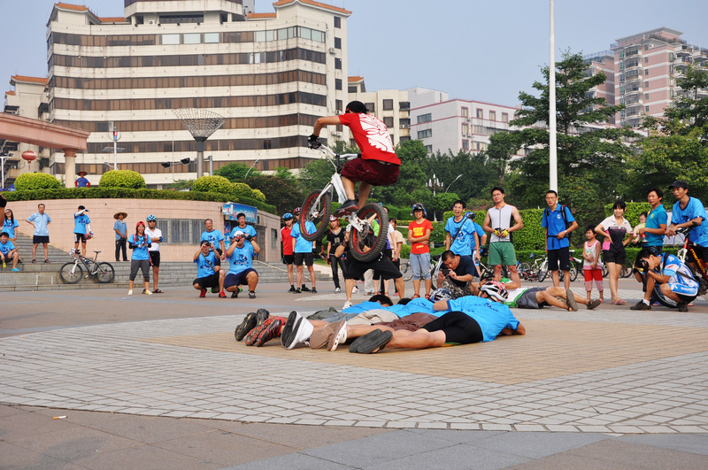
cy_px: 235
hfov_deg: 46.5
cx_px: 354
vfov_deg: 31.8
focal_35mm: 42
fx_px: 825
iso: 200
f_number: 7.1
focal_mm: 28
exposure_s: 1/500
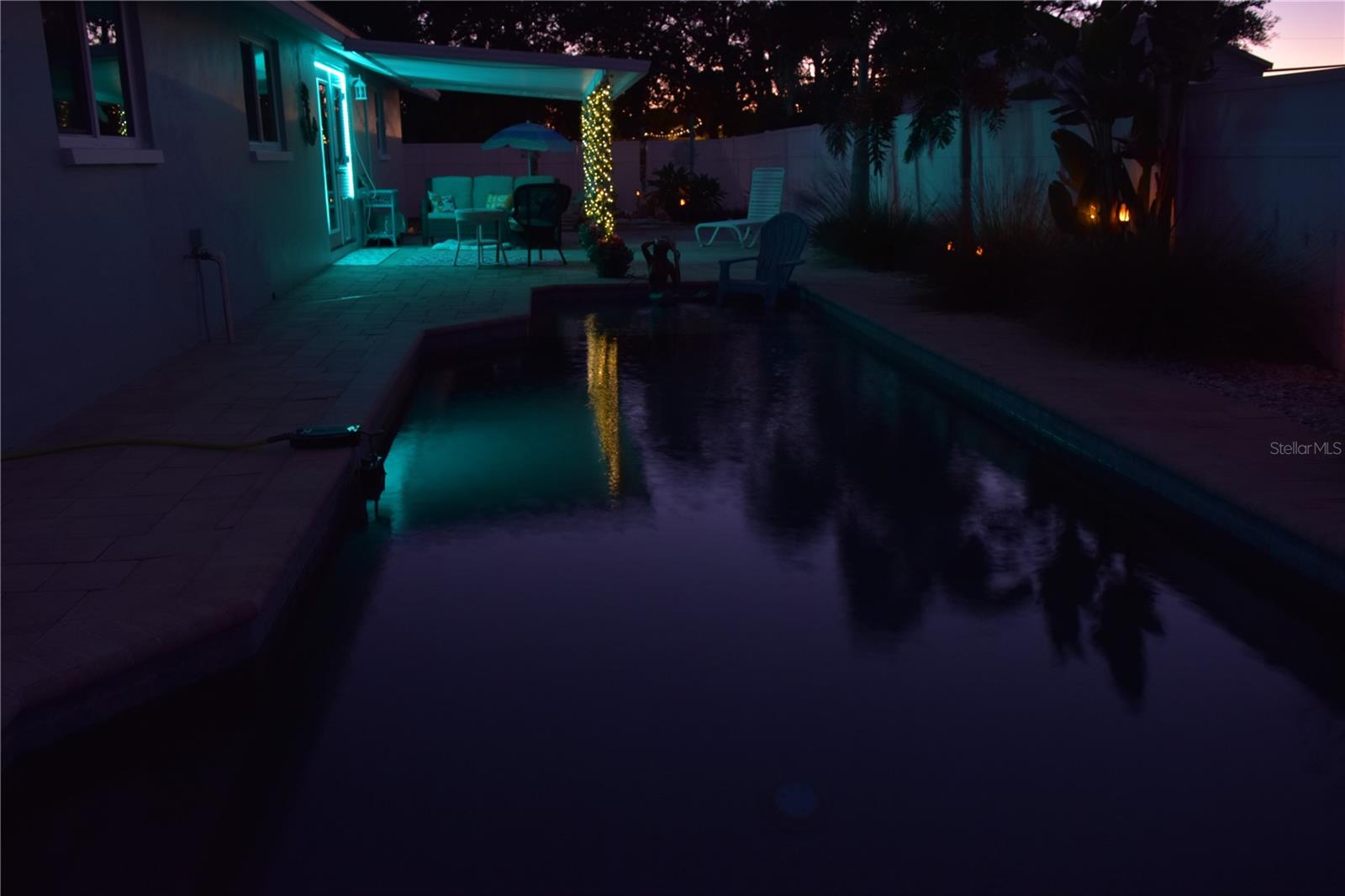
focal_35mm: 30
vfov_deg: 43.6
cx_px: 672
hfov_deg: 61.9
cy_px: 448
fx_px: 1121
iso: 400
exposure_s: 1/2
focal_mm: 20
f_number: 5.6
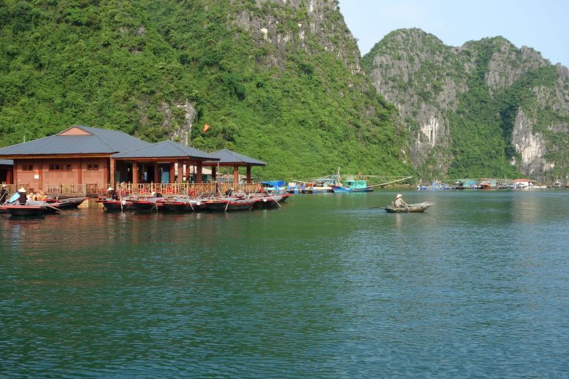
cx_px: 281
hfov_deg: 50.7
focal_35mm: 38
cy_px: 187
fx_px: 600
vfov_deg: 35.0
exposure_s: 1/200
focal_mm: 13.9
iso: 125
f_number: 5.6
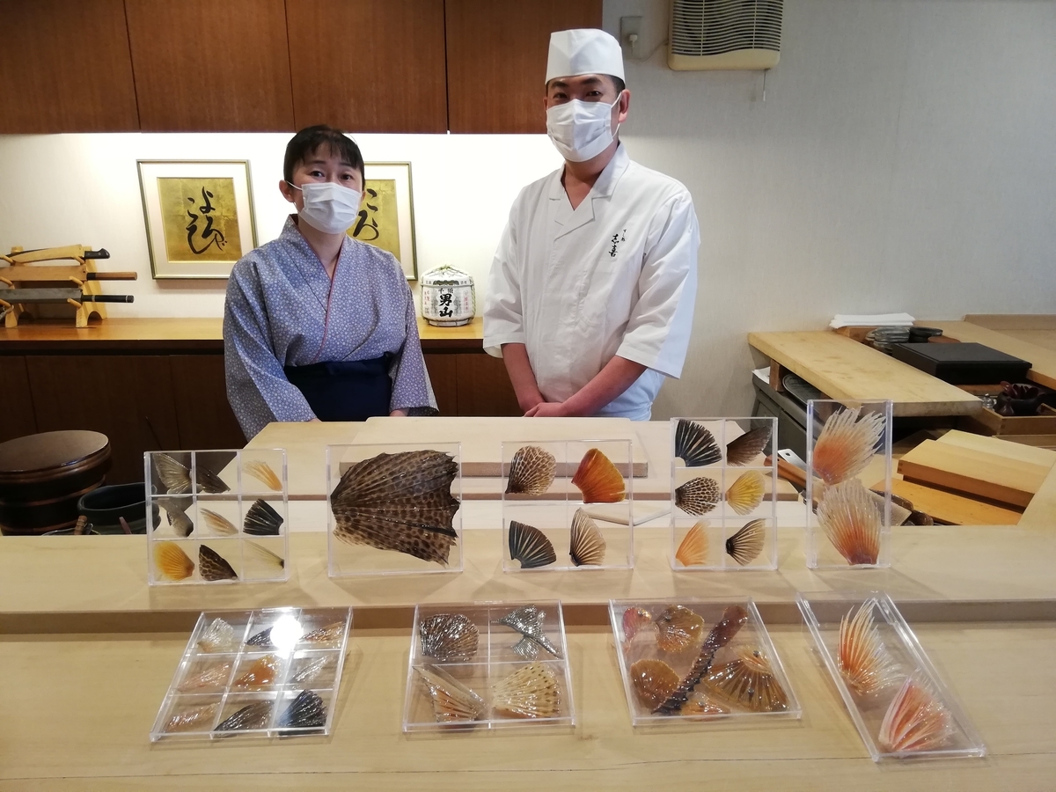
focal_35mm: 26
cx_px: 528
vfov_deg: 53.1
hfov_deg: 67.3
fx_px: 793
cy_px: 396
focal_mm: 3.81
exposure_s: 1/33.3
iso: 250
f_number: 2.2
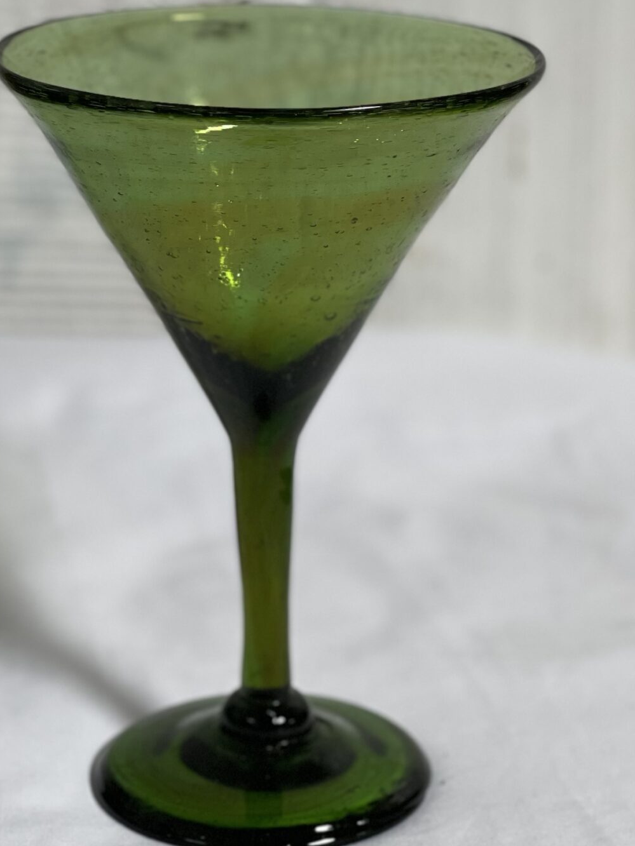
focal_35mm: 123
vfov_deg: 15.9
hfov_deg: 12.0
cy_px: 125
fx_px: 3008
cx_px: 279
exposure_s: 1/121
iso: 80
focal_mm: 7.5
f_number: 2.2
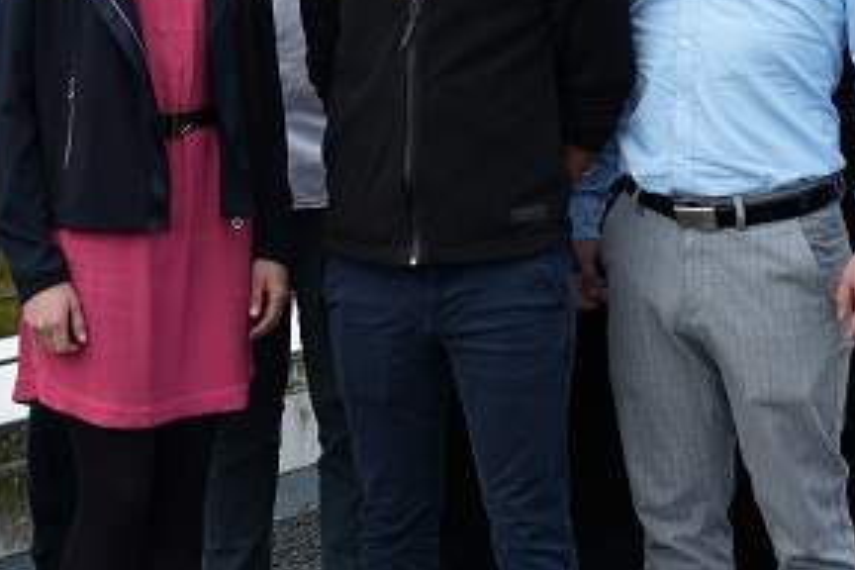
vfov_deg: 11.5
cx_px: 243
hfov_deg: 17.1
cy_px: 77
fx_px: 2826
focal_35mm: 119
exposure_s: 1/640
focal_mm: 49
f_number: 2.8
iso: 100
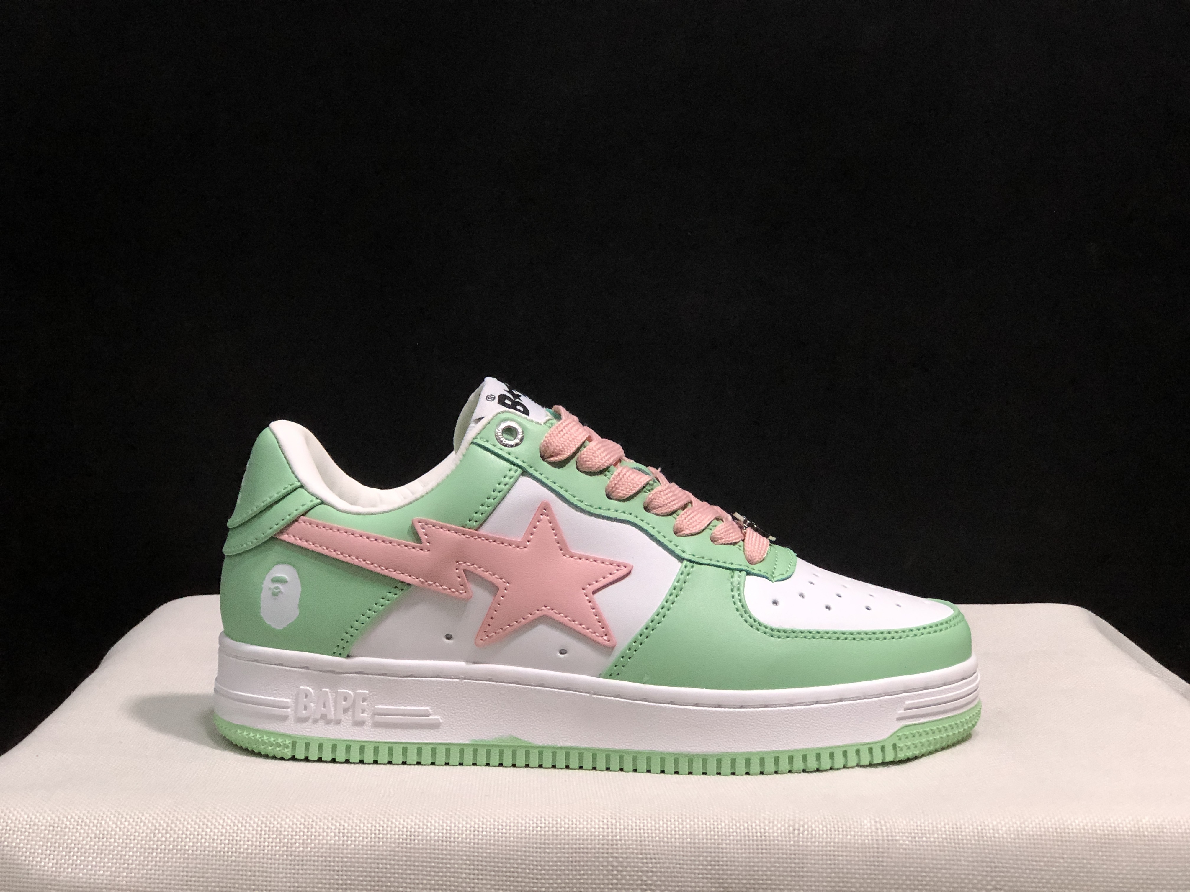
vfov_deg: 25.7
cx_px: 595
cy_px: 446
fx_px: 1959
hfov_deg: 33.8
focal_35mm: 57
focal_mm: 6.6
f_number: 2.8
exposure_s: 1/30
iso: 64
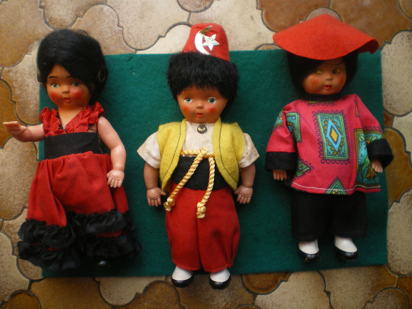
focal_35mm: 38
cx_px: 206
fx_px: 452
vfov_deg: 37.7
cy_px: 154
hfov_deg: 49.0
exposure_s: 1/50
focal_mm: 6.3
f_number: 3.1
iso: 64
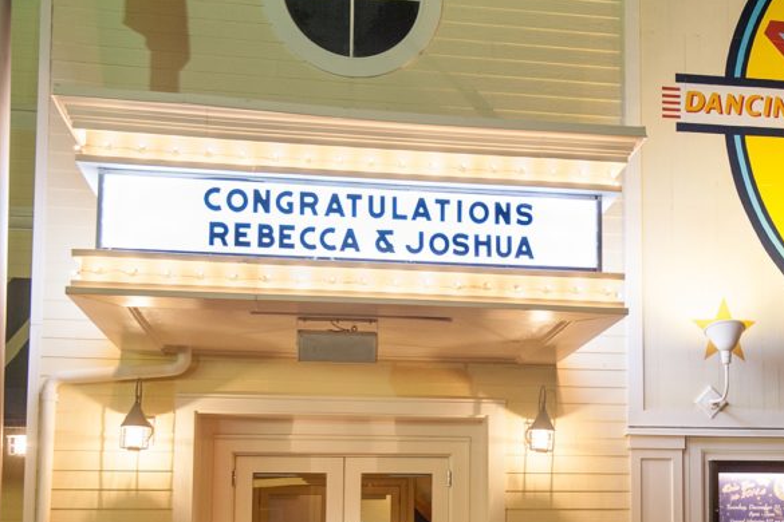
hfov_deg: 31.1
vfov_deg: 21.4
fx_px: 1372
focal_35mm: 63
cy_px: 398
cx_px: 633
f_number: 3.5
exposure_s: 1/40
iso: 1600
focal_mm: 36
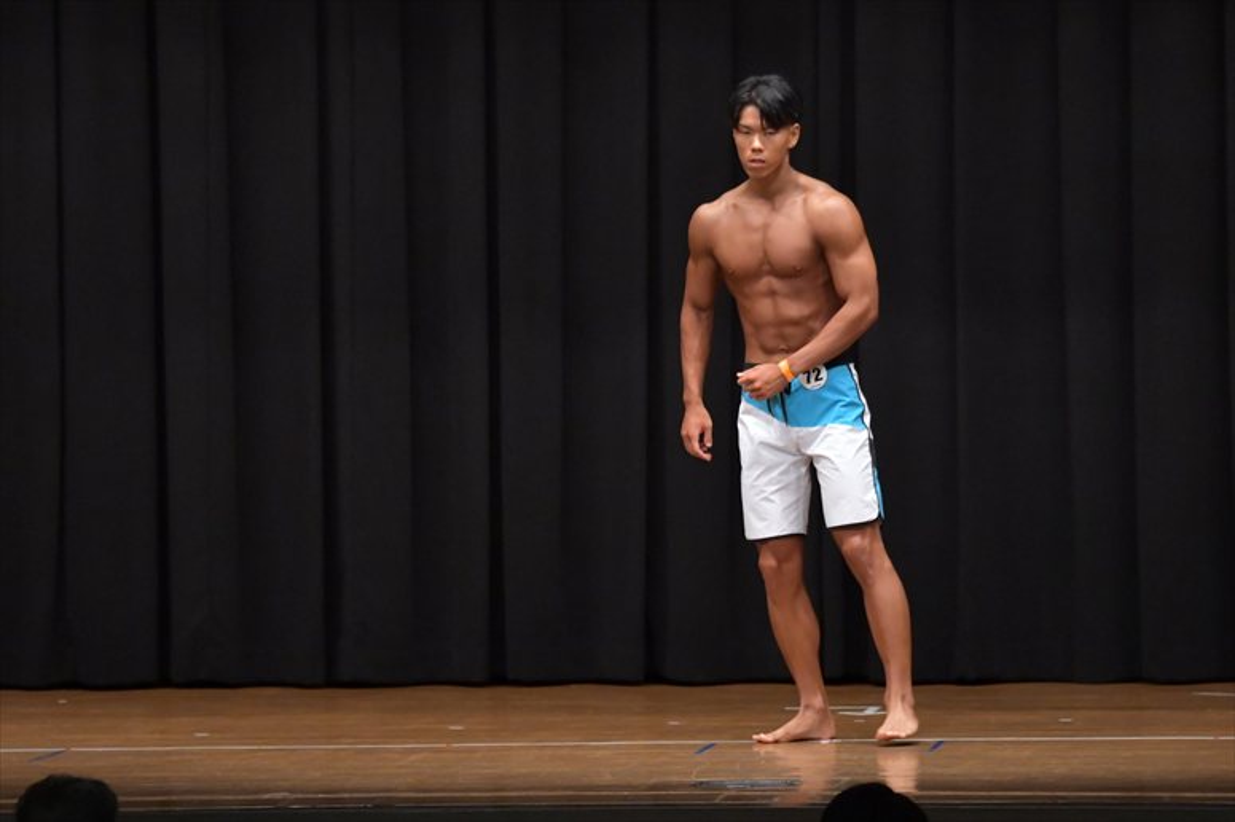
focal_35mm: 217
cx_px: 618
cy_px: 411
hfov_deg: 9.5
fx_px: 7441
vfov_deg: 6.3
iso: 6400
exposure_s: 1/400
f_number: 5.6
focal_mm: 145
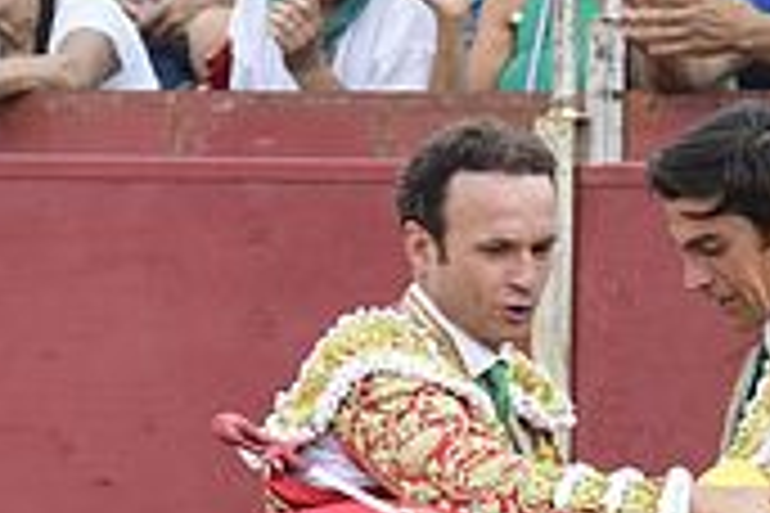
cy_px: 502
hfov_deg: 2.1
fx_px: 21323
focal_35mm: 997
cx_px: 468
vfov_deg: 1.4
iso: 1000
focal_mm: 200
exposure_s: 1/500
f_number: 7.1
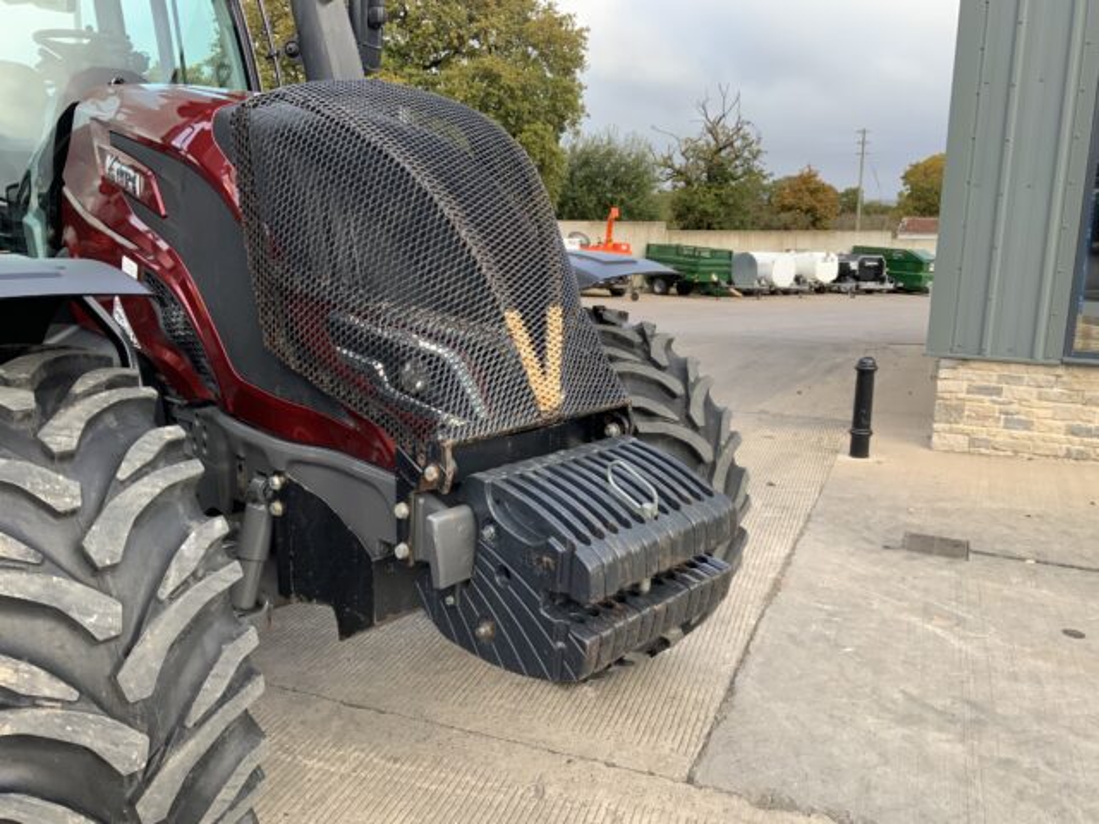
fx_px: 921
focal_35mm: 29
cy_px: 412
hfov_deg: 61.7
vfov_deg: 48.2
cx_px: 550
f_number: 1.8
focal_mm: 3
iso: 16
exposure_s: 1/201
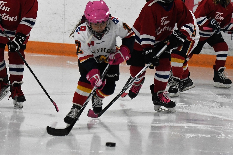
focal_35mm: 142
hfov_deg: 14.4
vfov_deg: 9.6
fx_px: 922
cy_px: 78
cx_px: 116
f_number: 2.8
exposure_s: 1/1000
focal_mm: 95
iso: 1800
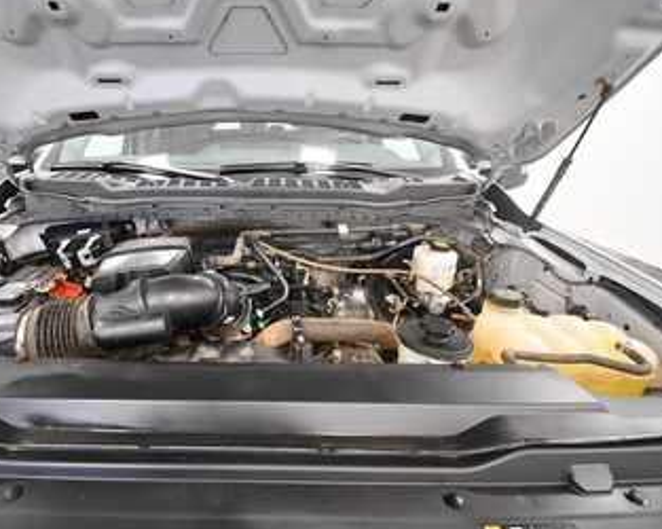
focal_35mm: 18
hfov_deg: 85.0
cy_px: 257
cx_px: 254
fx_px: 352
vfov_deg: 73.7
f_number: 4.5
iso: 2000
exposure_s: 1/125
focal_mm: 10
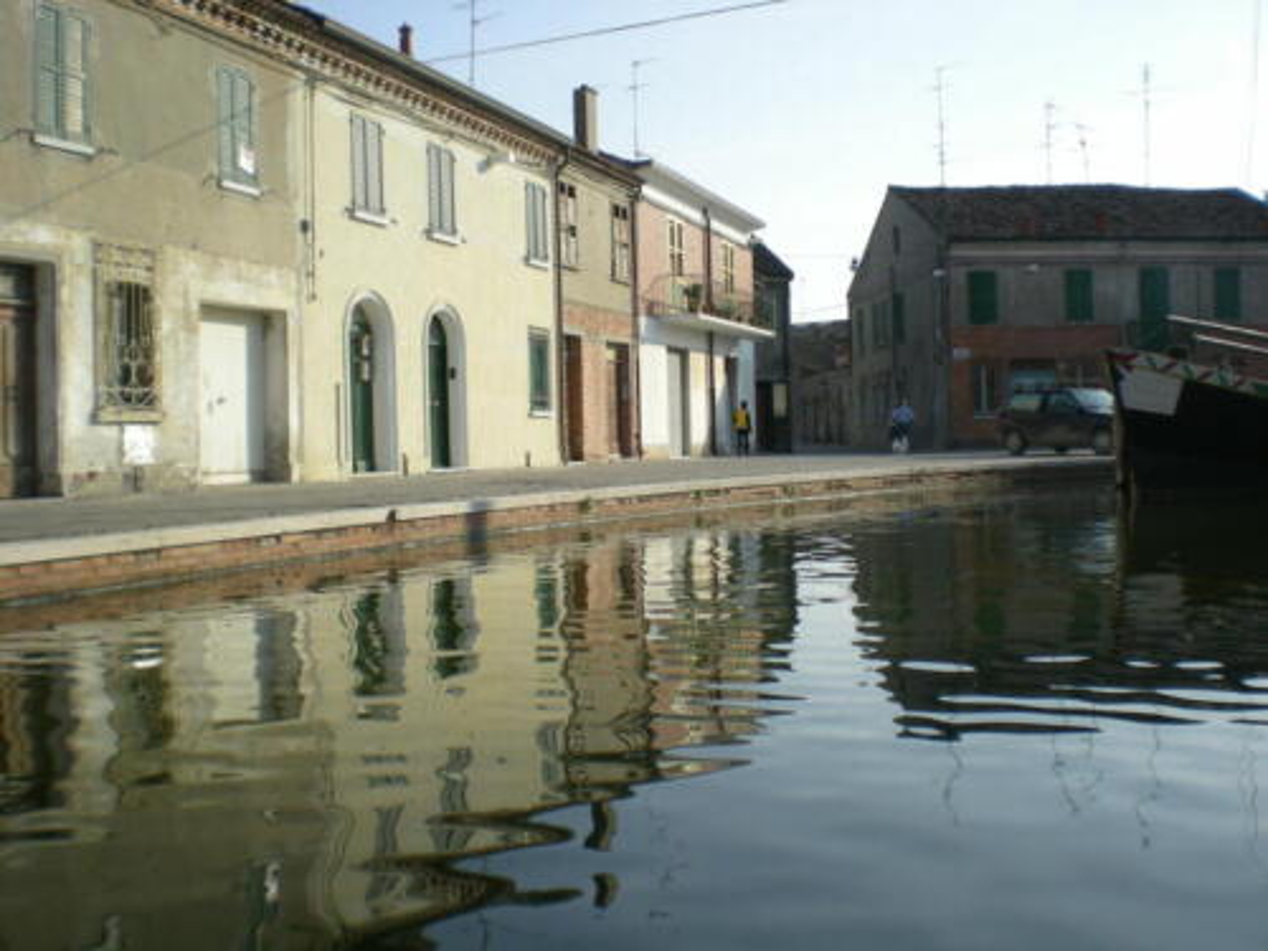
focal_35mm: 38
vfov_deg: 37.7
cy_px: 476
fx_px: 1392
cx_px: 634
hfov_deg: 49.0
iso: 50
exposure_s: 1/348
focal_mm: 6.3
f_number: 4.6
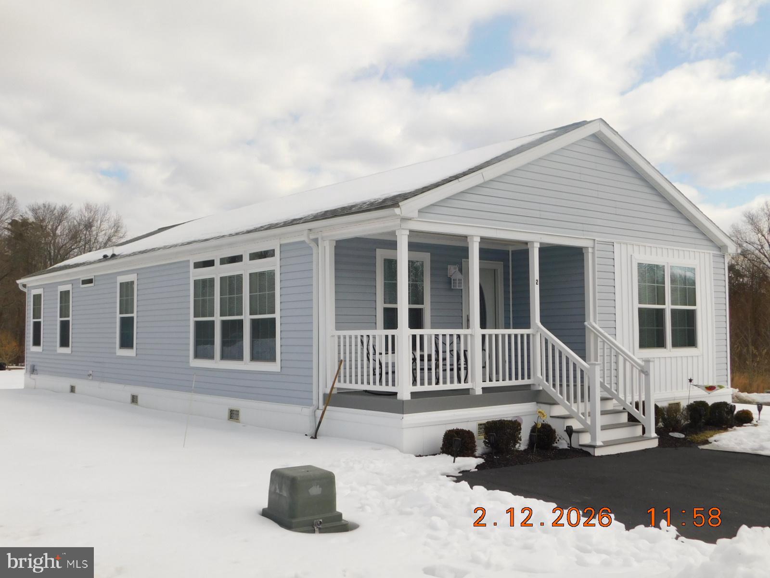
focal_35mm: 36
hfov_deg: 51.4
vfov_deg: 39.7
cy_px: 289
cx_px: 385
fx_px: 801
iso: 125
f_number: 7
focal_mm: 6.3
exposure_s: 1/400
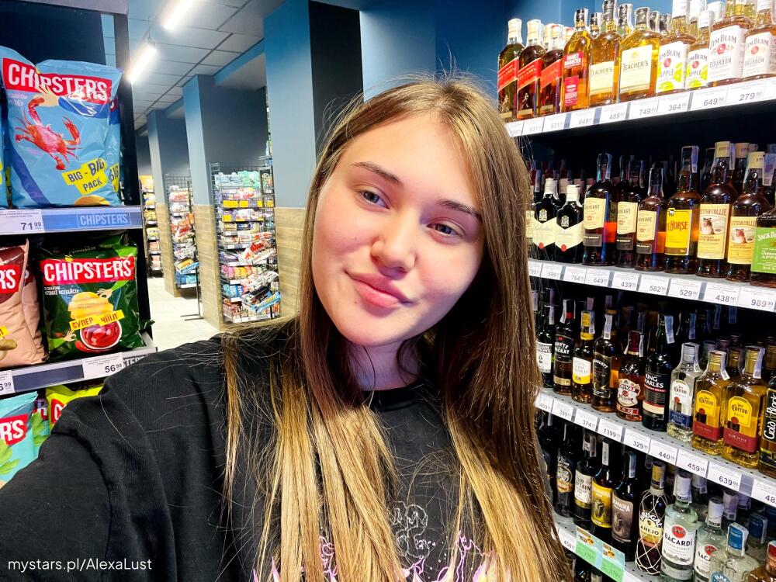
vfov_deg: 58.9
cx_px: 388
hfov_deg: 73.9
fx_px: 516
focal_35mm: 23
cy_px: 291
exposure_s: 1/50
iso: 125
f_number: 2.2
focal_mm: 2.71
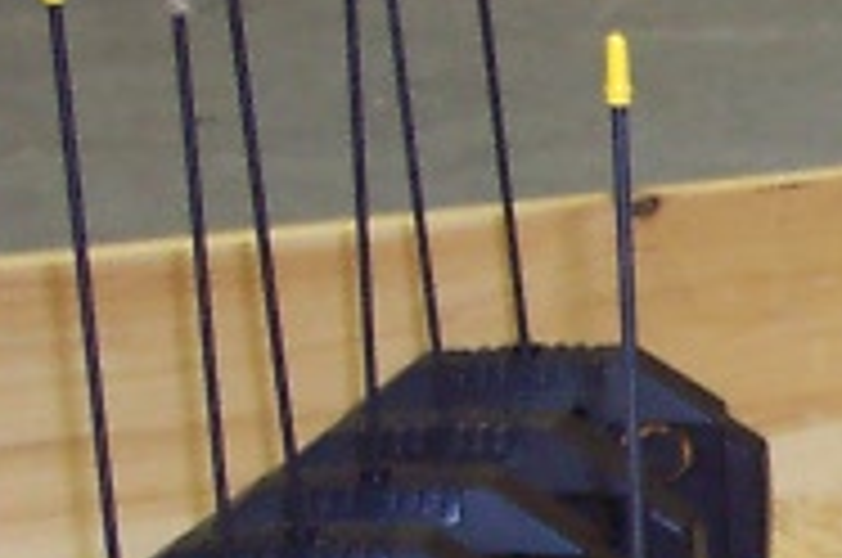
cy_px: 1166
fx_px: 5137
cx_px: 2085
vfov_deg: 6.0
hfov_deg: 8.5
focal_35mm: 220
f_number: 2.8
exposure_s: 1/60
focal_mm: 8
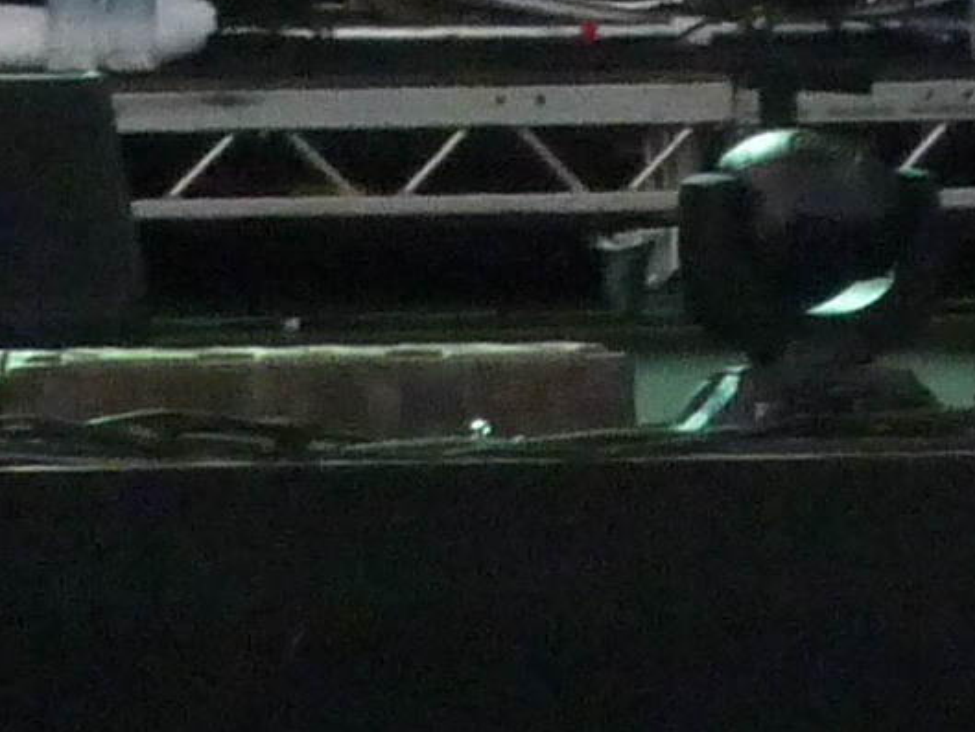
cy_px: -605
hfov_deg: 1.0
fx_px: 53979
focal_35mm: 1916
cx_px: 634
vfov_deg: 0.8
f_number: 4.8
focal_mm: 45.7
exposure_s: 1/125
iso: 400
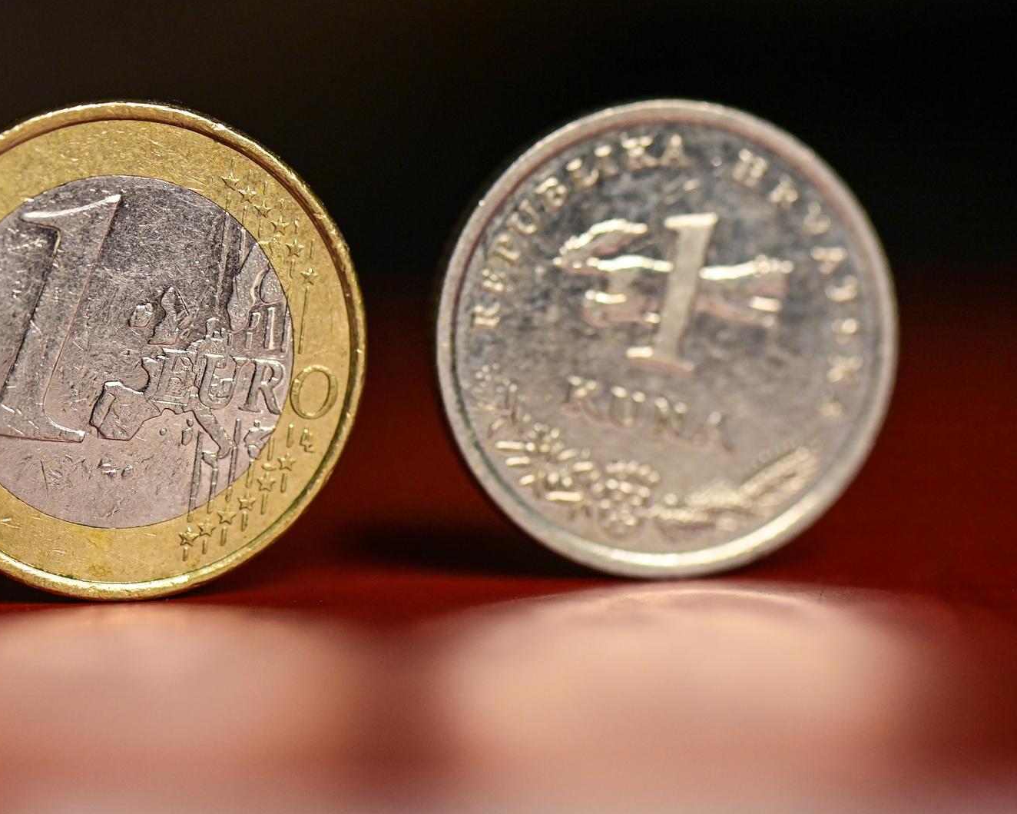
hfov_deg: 16.1
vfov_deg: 13.0
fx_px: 3582
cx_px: 409
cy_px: 406
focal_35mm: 119
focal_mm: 105
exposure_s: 1/160
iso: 4000
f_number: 8
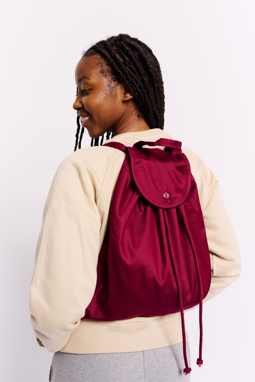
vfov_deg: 54.4
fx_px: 372
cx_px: 128
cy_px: 191
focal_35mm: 35
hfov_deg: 37.9
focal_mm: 35
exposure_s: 1/1000
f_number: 4
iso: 800
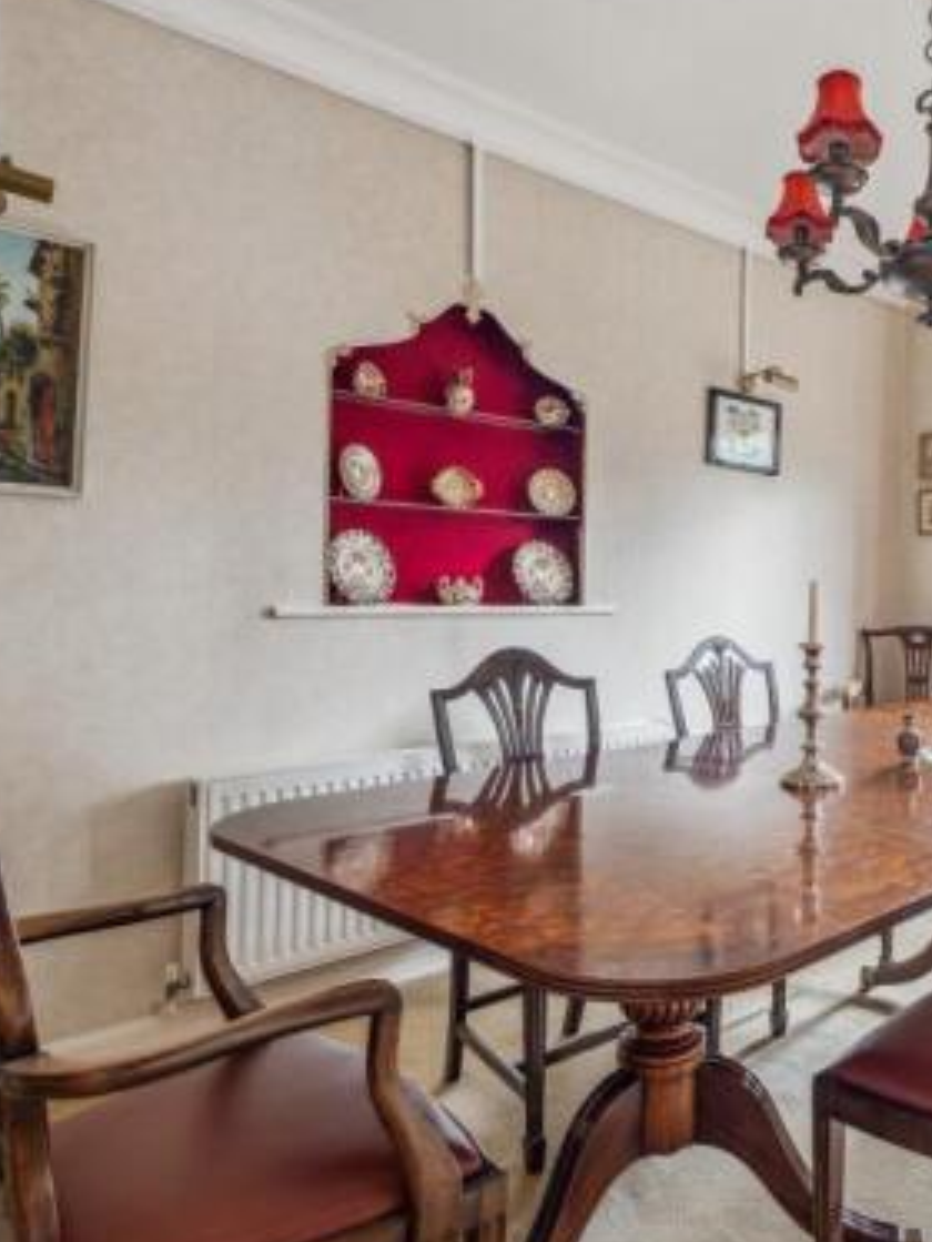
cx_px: 824
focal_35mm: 27
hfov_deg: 46.8
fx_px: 969
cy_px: 571
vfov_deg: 65.2
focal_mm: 16
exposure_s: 1/1.67
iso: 100
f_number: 8
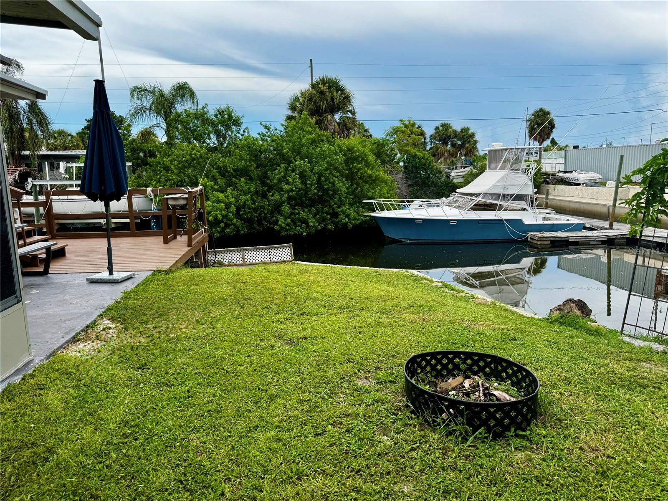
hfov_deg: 71.6
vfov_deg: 56.8
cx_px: 334
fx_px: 463
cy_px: 250
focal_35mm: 24
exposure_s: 1/1869
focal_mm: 6.76
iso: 80
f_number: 1.78
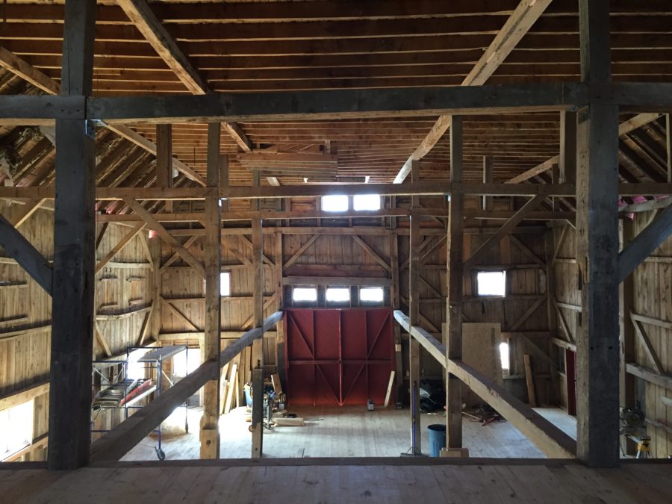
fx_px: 563
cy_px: 252
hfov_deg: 61.7
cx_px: 336
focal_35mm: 29
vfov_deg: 48.2
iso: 125
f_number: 2.2
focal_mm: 4.15
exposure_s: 1/30
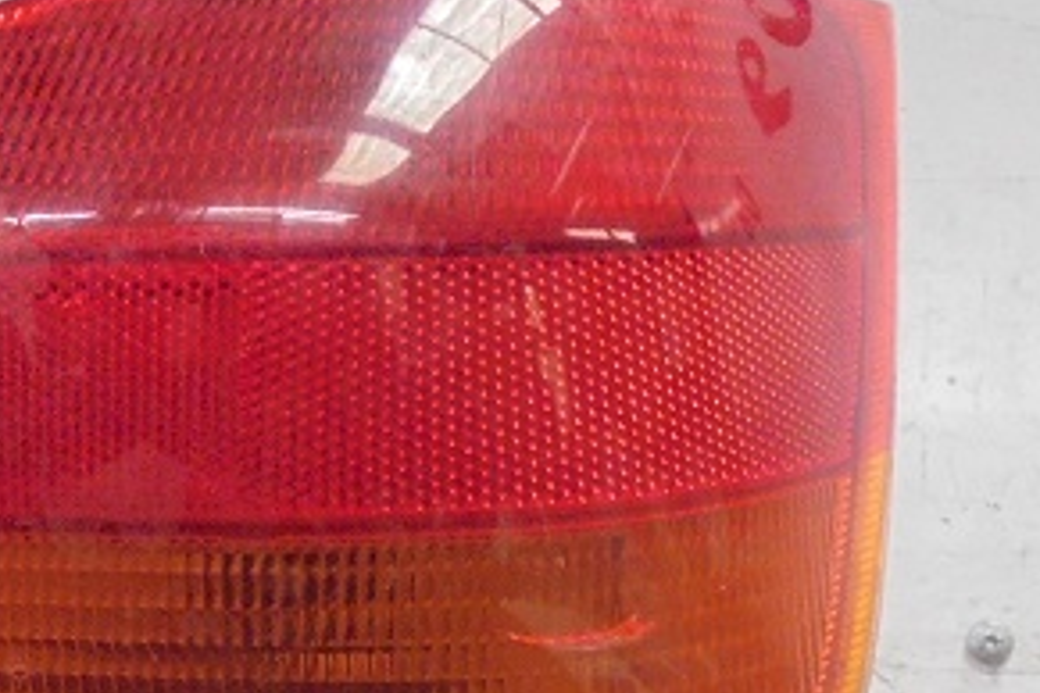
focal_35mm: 53
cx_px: 502
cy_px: 614
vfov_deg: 24.8
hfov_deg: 37.5
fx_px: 1531
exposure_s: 1/30
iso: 800
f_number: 3.5
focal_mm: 4.6
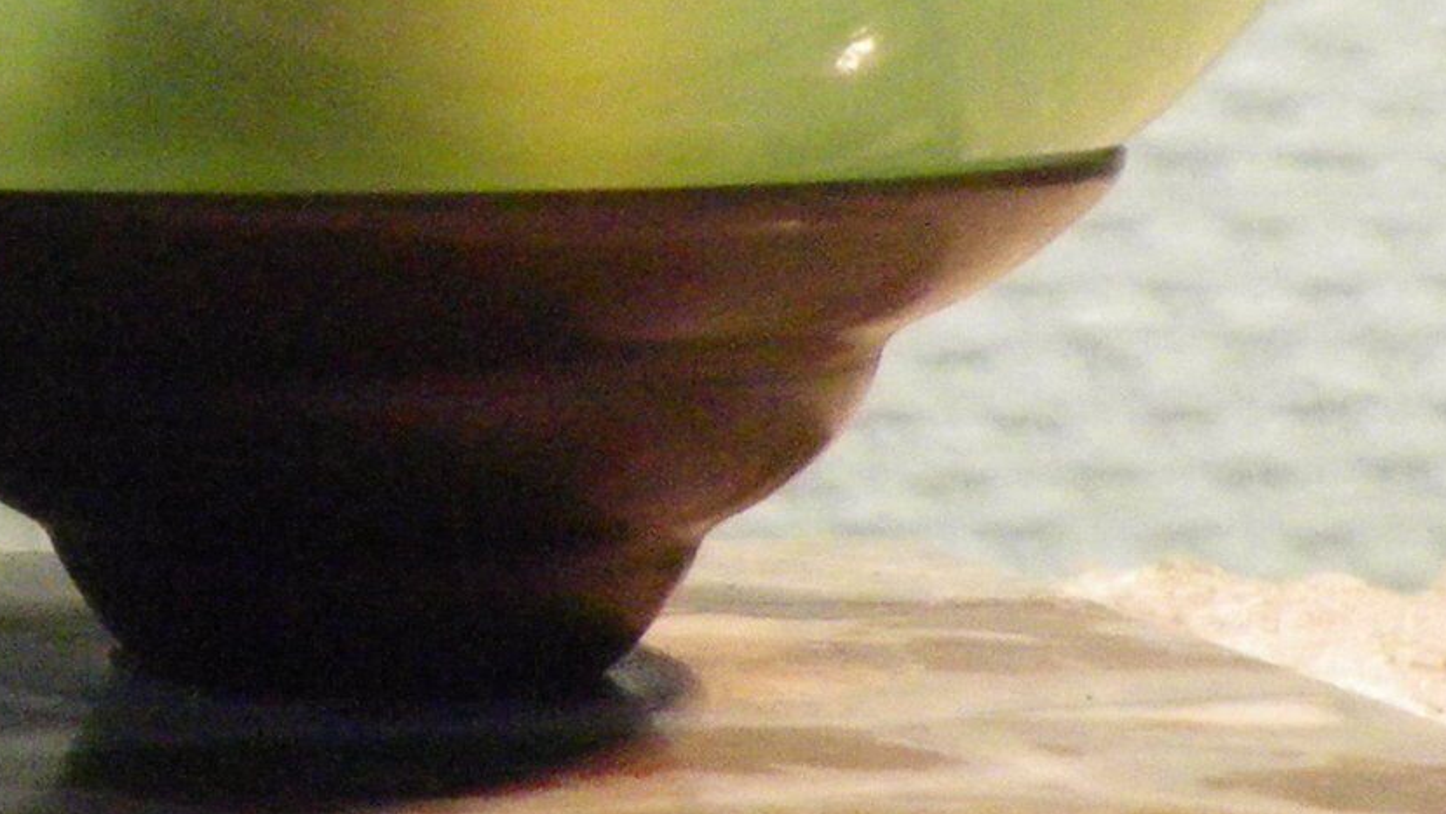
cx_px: -831
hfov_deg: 13.6
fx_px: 5637
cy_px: -52
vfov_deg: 8.2
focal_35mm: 147
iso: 500
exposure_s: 1/60
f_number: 2.6
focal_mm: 4.9
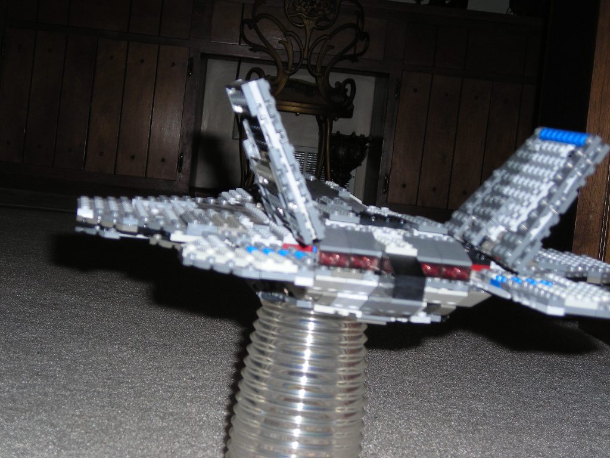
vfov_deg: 19.1
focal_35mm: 77
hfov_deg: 25.3
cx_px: 305
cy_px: 229
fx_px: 1357
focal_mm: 12.7
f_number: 4.2
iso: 62
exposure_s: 1/120
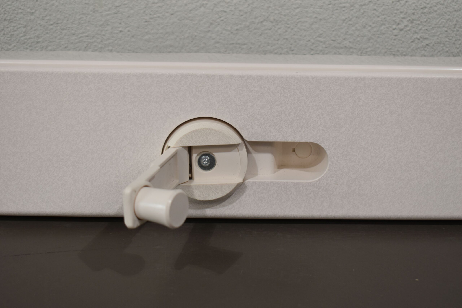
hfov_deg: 33.4
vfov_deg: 22.6
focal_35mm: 60
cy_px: 154
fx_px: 770
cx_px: 231
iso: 320
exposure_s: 1/125
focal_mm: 40
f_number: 5.6
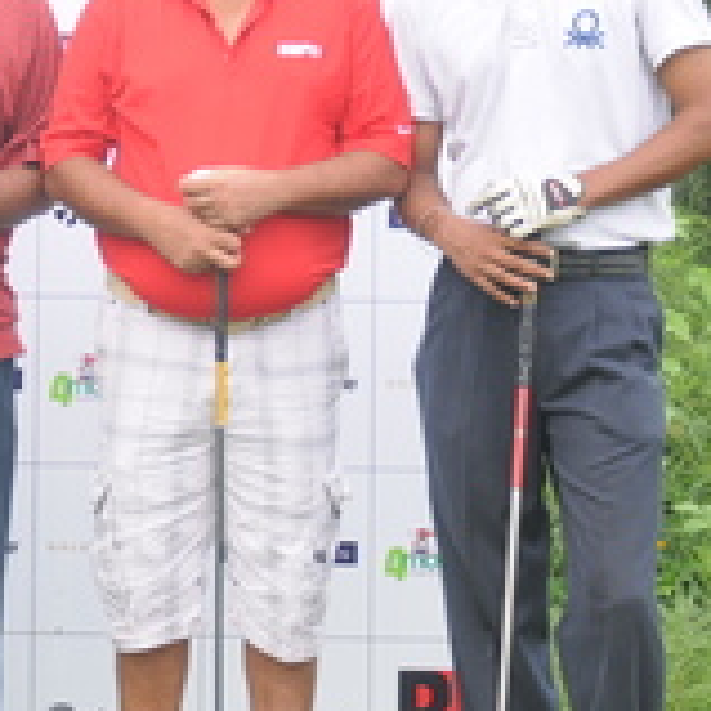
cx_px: 94
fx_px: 3346
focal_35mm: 144
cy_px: 154
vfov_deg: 12.1
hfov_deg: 12.1
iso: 200
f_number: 4.2
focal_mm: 30
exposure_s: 1/80
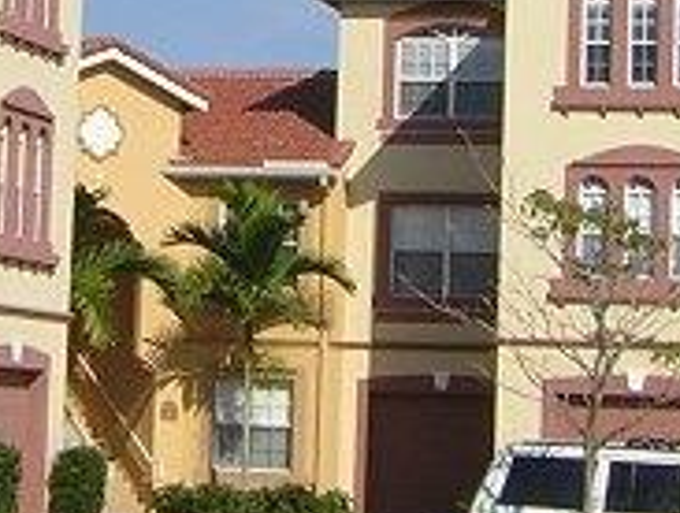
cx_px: 212
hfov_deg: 12.5
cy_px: -160
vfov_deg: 9.3
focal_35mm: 157
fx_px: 3090
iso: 100
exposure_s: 1/610
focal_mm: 4.7
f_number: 5.2
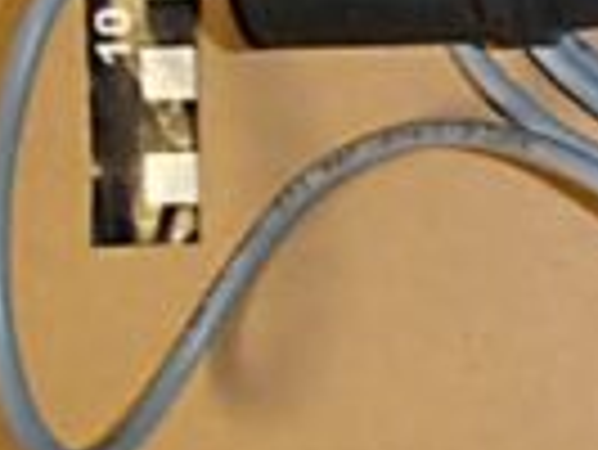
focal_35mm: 105
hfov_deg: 16.6
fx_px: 1816
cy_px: -119
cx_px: 962
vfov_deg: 13.6
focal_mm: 5
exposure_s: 1/30
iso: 200
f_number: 11
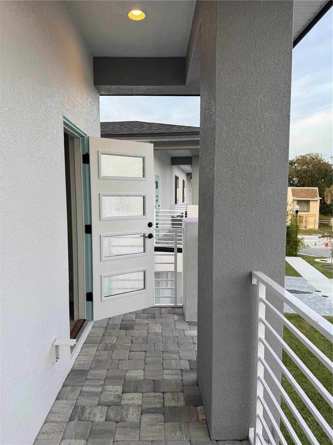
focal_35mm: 24
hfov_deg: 56.8
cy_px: 222
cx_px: 166
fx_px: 308
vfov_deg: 71.6
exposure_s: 1/204
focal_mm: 6.76
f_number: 1.78
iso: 64
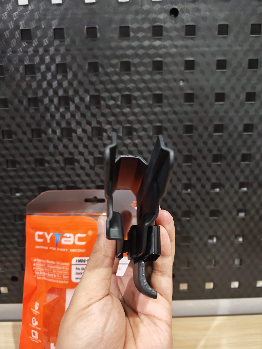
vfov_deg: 71.6
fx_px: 242
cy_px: 174
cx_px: 131
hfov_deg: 56.8
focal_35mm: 24
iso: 800
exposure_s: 1/50
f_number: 2
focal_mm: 6.83
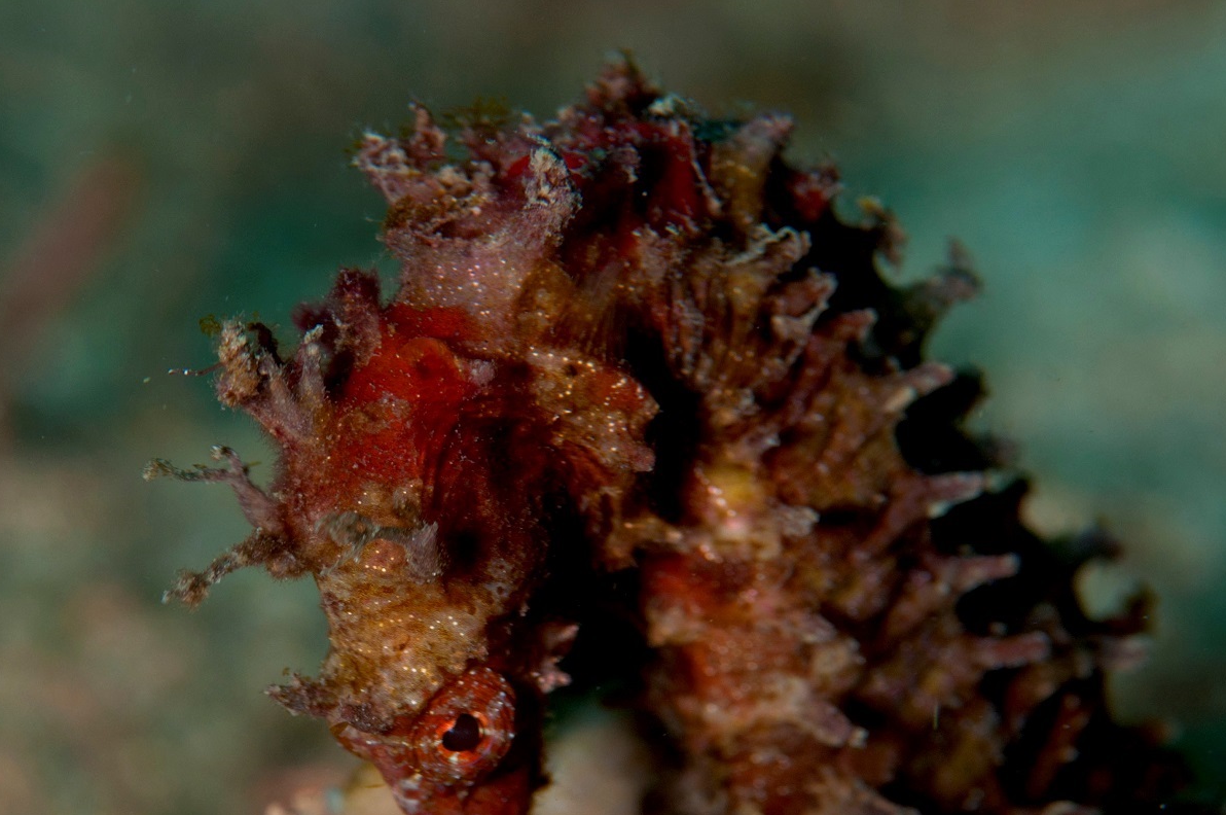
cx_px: 436
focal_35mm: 238
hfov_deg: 8.7
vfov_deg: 5.8
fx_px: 8088
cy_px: 547
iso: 100
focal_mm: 105
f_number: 8
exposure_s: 1/200
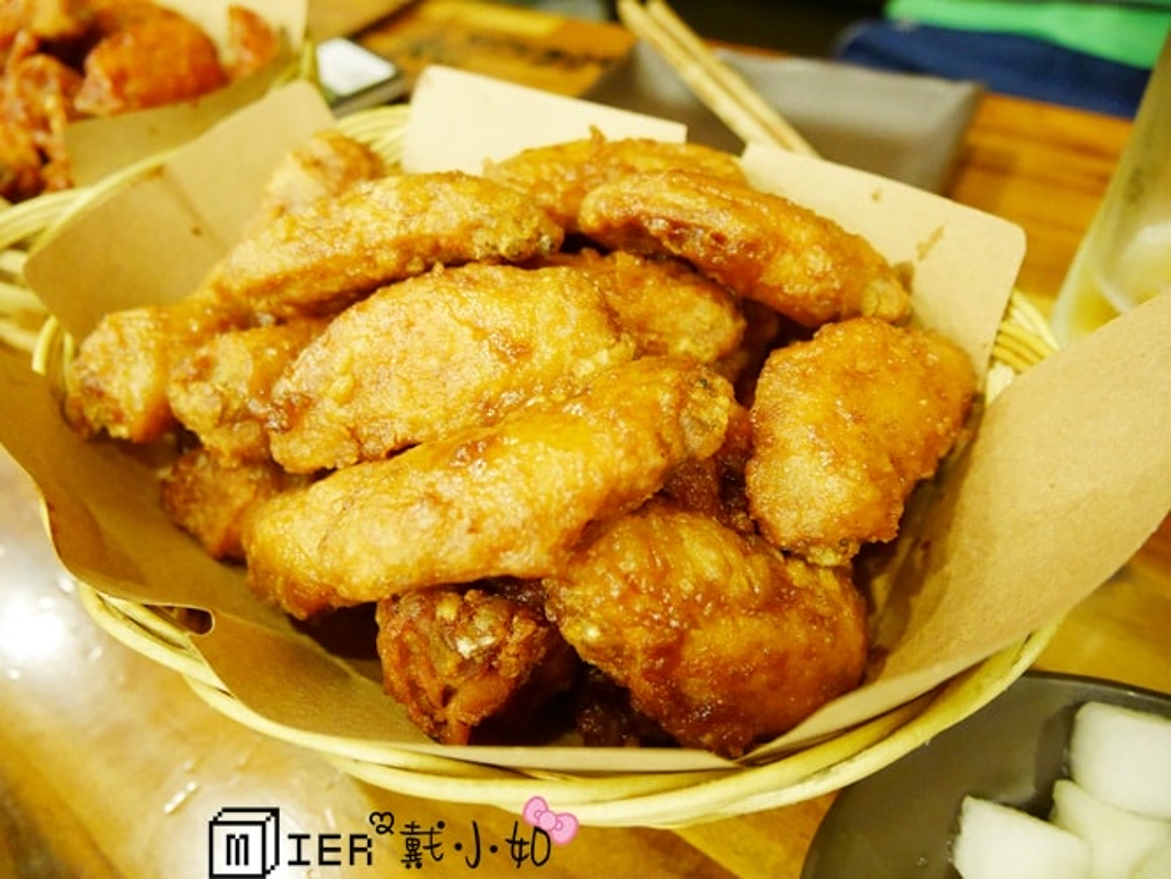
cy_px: 440
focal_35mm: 24
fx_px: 812
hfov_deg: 71.6
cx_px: 586
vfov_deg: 56.8
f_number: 3.5
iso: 3200
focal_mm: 12
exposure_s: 1/50
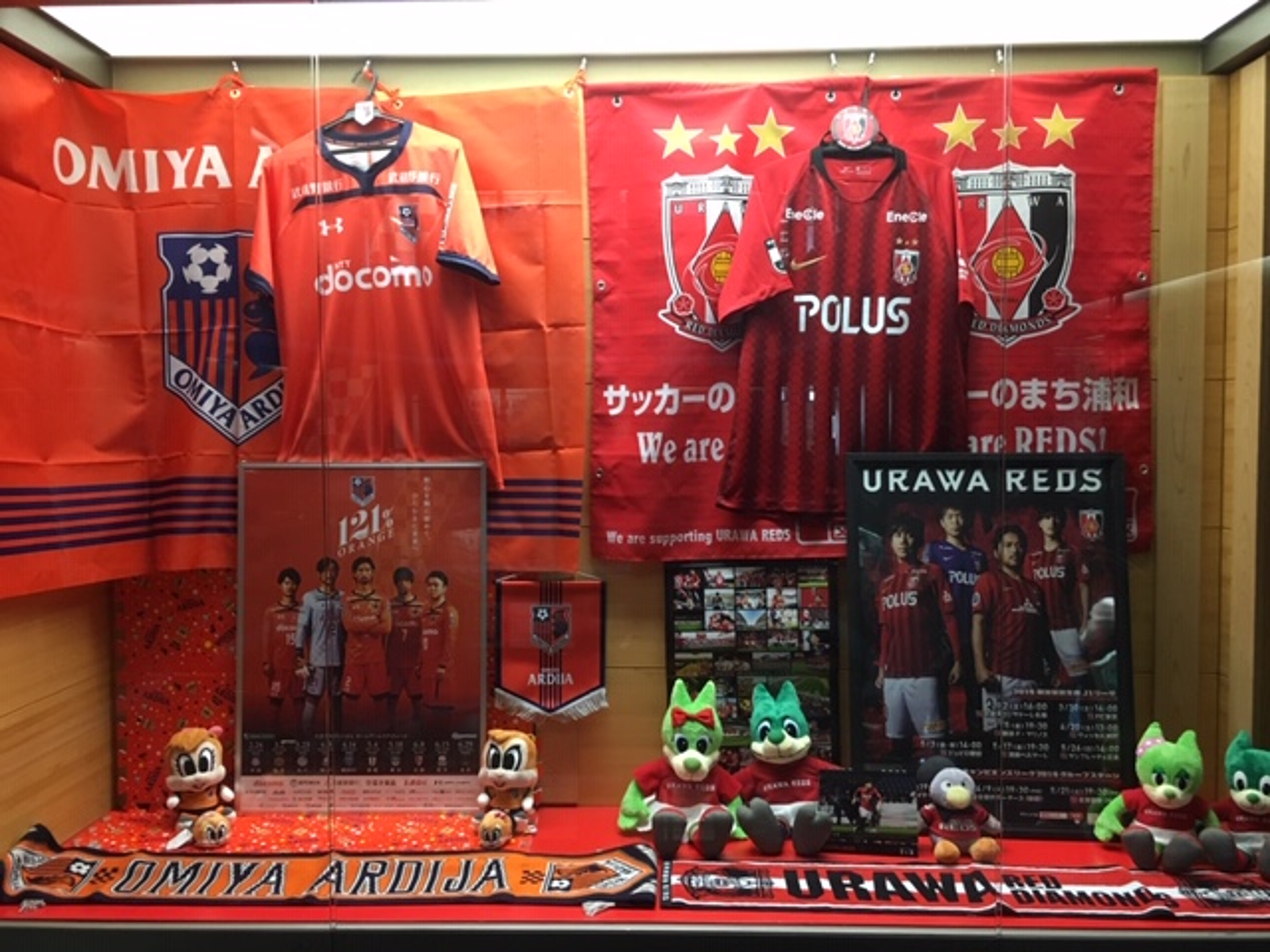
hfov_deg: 61.7
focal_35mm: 29
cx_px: 635
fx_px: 1064
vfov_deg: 48.2
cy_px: 476
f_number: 2.2
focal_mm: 4.15
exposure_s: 1/30
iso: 125
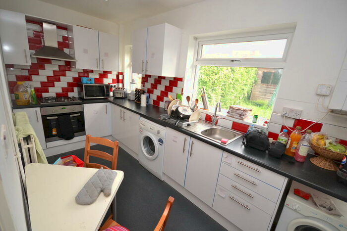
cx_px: 174
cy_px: 116
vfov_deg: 77.4
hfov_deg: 100.4
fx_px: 145
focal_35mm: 15
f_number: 4.5
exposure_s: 1/80
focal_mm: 10
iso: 400
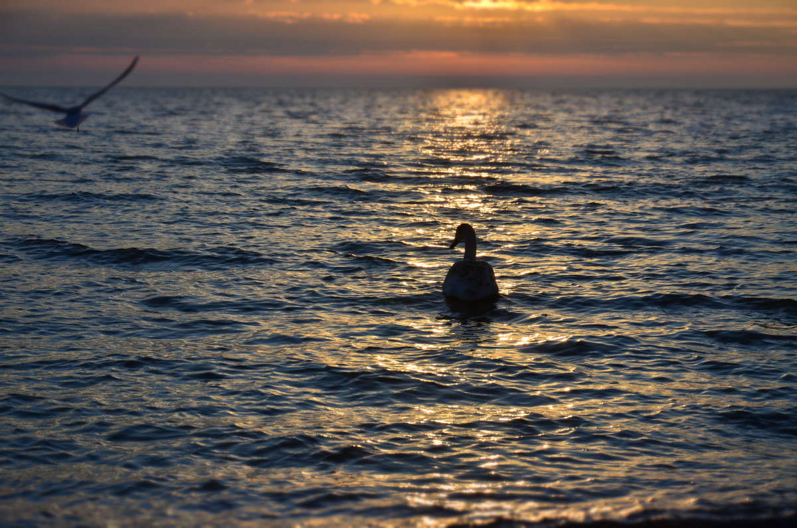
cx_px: 398
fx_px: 2187
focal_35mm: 99
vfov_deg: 13.8
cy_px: 264
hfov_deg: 20.7
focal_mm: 66
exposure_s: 1/1000
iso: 100
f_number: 7.1
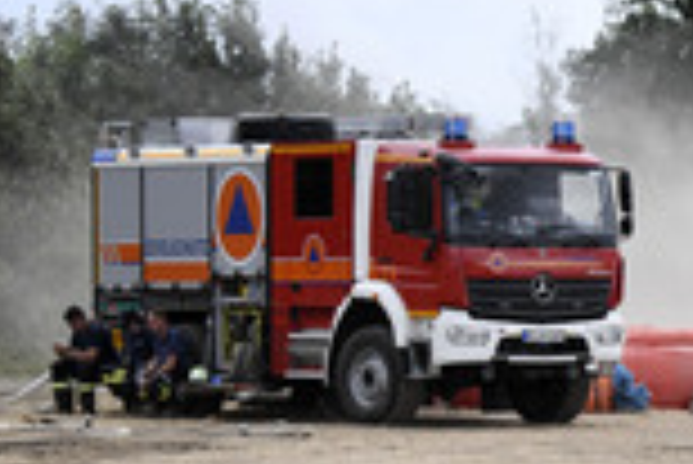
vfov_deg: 5.9
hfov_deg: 8.6
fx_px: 4509
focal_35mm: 234
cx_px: 997
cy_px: 320
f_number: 5
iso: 2000
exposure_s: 1/8000
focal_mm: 80
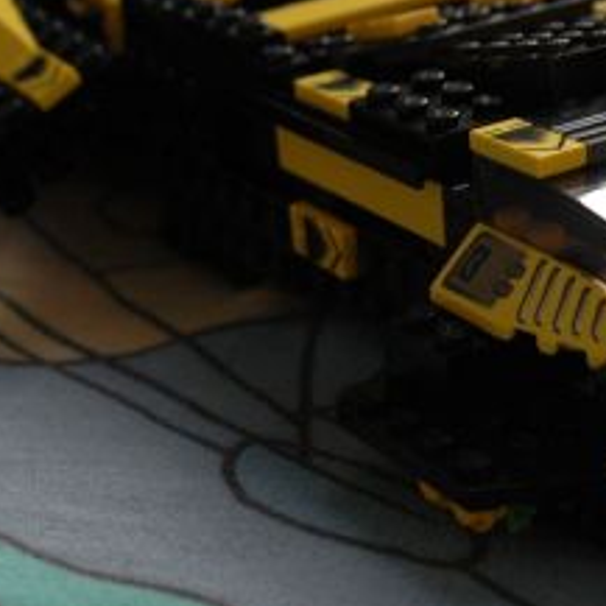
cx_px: 581
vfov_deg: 16.6
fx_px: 2080
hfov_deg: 16.3
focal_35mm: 105
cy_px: 260
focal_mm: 28
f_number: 4.5
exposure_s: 1/80
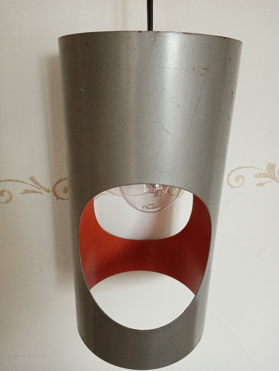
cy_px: 186
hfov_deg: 53.1
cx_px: 140
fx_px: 279
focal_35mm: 26
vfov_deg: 67.3
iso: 455
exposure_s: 1/33.3
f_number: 1.8
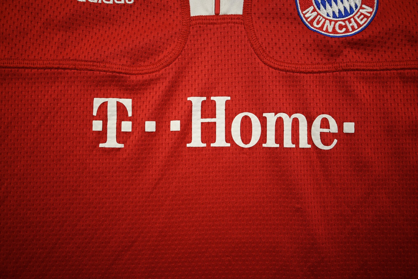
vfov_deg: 44.3
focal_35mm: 30
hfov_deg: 62.8
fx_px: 343
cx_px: 209
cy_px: 140
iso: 200
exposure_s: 1/125
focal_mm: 29.5
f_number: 4.5
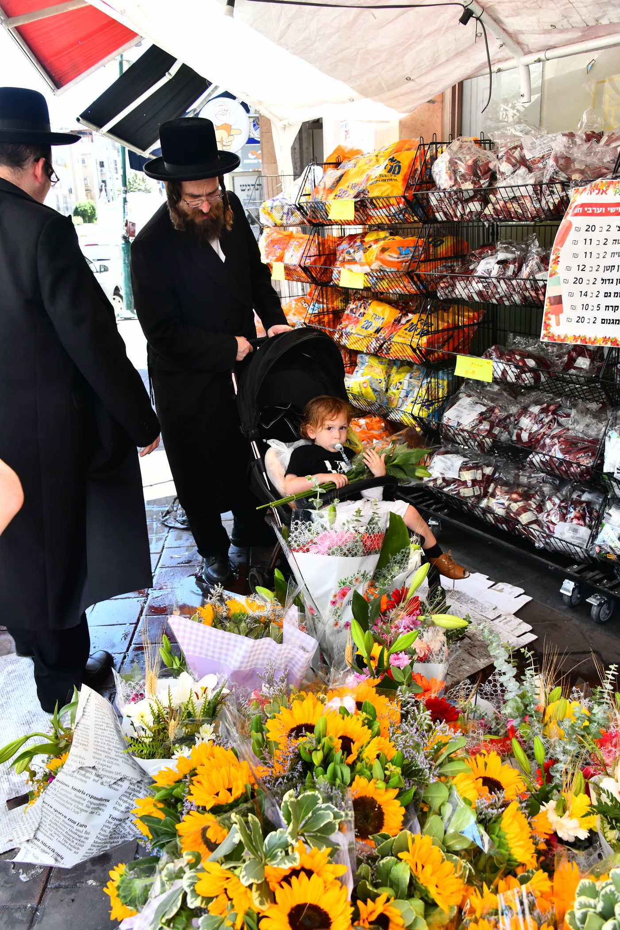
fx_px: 723
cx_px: 310
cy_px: 465
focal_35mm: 28
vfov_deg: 65.5
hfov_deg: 46.4
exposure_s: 1/320
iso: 1000
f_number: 6.3
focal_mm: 28
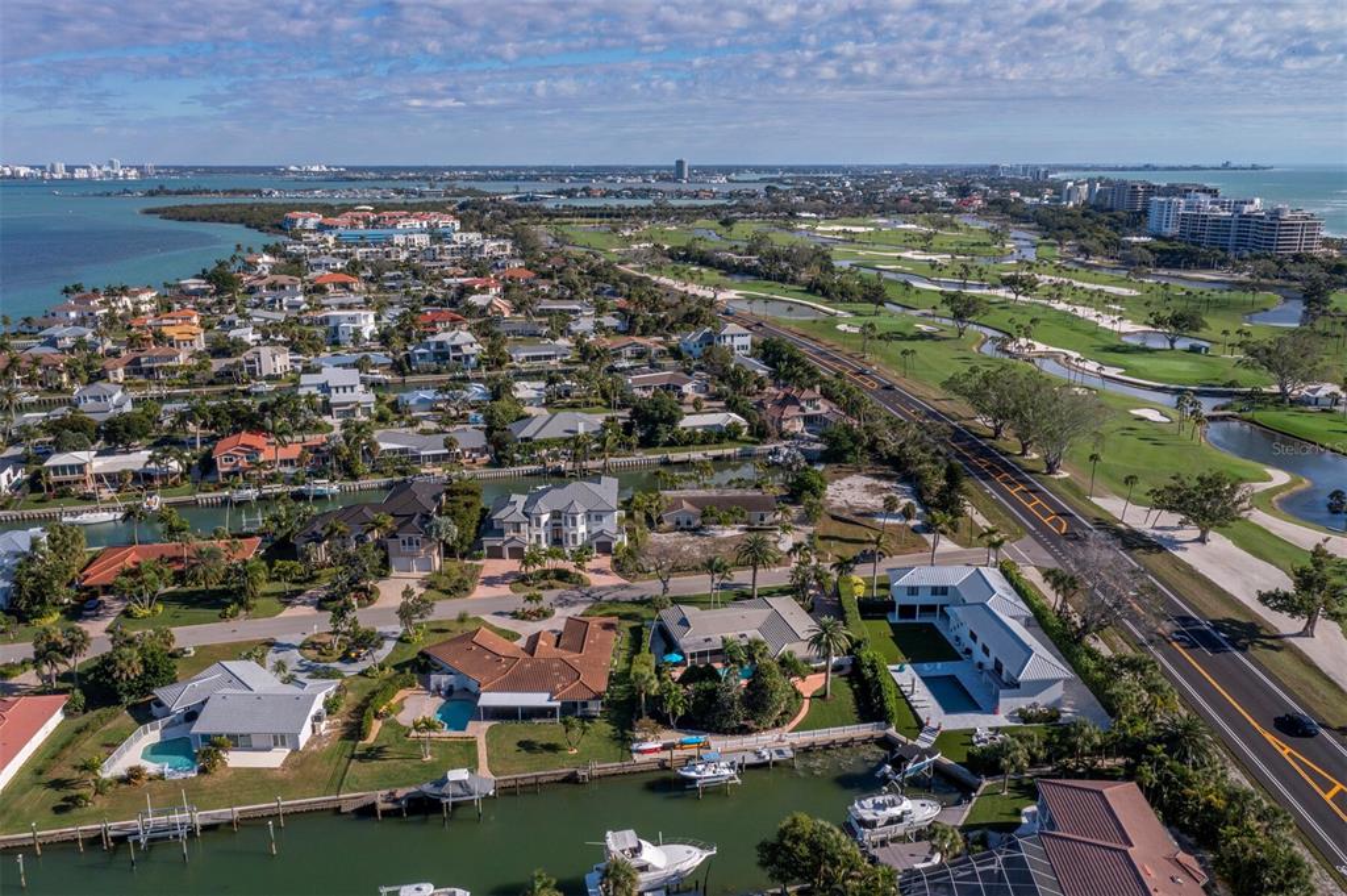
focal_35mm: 28
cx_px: 674
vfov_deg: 46.3
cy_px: 448
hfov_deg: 65.5
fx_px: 1047
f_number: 6.3
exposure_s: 1/800
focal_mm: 10.26
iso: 100
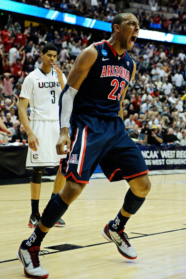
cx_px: 93
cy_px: 140
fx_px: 435
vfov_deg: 35.7
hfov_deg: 24.2
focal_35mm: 56
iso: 4000
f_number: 2.8
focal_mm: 56
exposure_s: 1/800
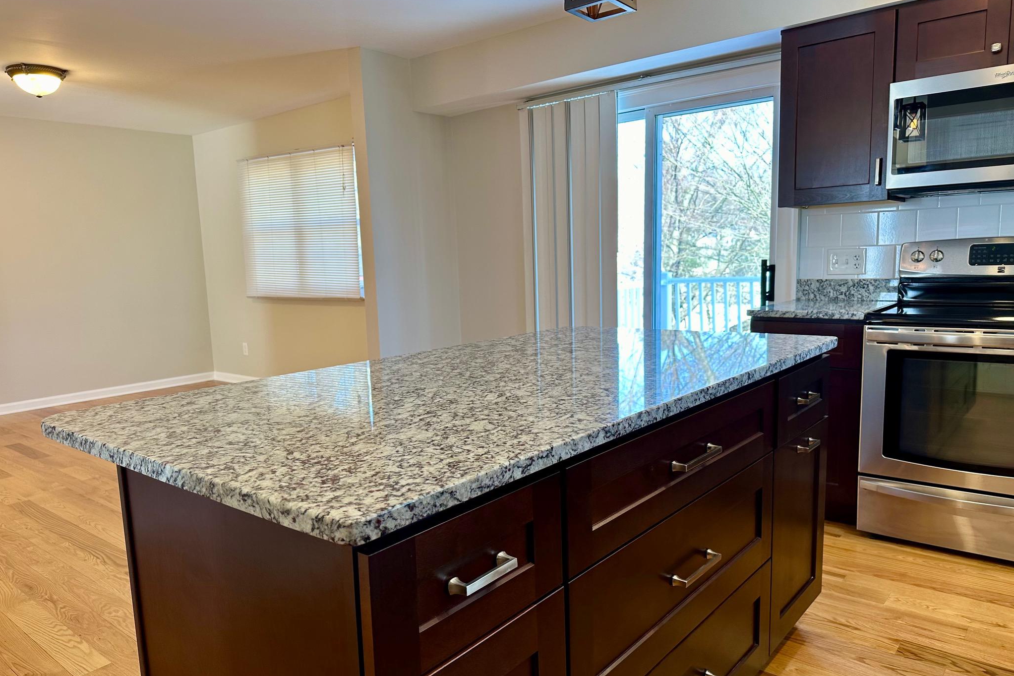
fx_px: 704
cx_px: 507
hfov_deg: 71.5
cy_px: 366
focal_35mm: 25
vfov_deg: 51.2
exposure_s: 1/120
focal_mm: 6.86
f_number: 1.78
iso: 80
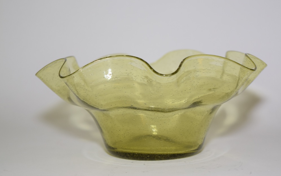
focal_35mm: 85
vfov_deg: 15.5
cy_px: 83
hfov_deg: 24.5
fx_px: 647
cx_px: 141
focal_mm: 55
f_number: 5.6
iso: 720
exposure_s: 1/60
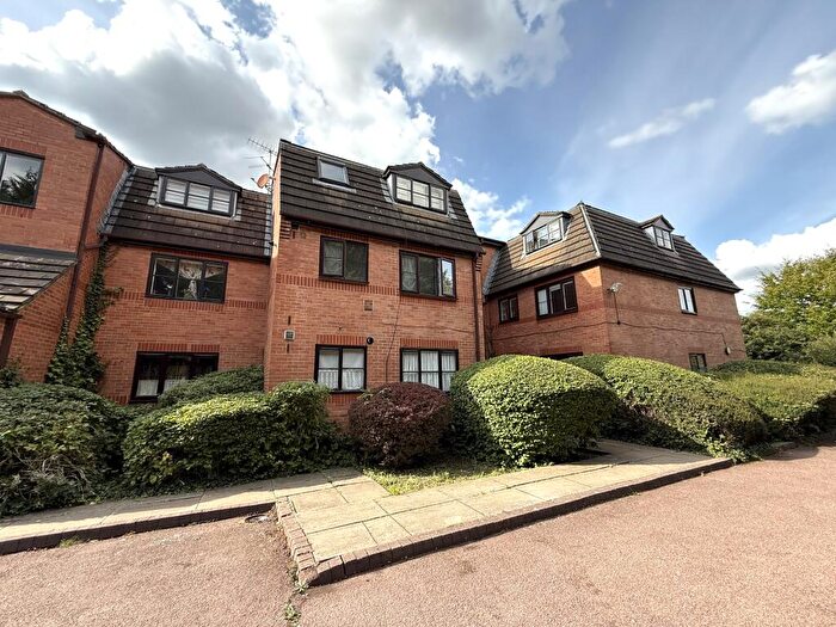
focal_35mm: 14
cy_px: 314
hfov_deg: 102.1
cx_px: 418
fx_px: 338
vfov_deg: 85.7
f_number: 2.2
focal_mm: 2.22
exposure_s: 1/408
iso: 64
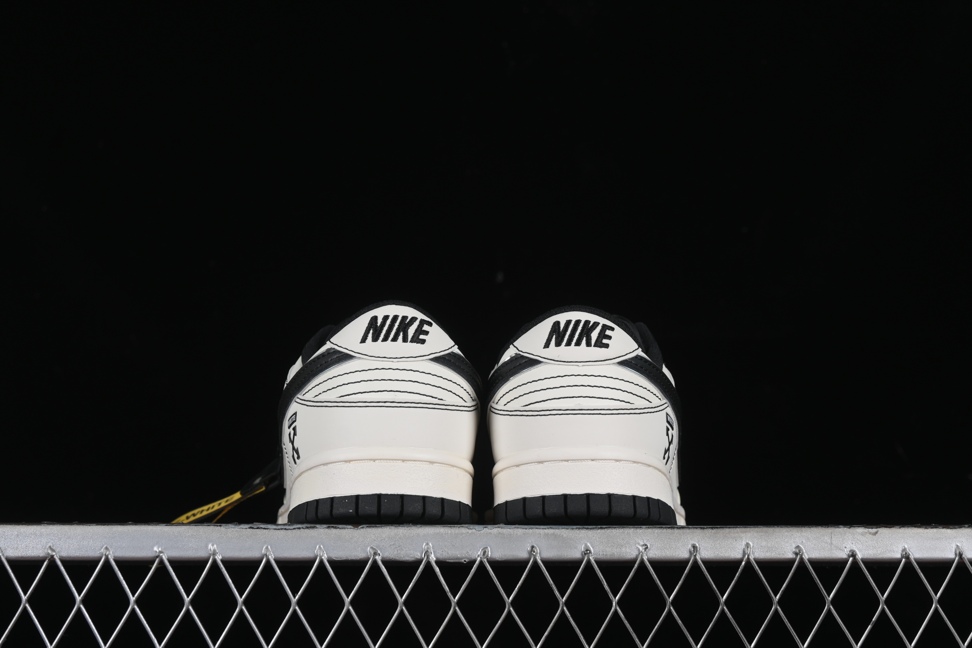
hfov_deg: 27.0
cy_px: 324
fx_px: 2025
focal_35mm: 75
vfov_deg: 18.2
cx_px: 486
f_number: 8
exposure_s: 1/80
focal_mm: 50
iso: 160
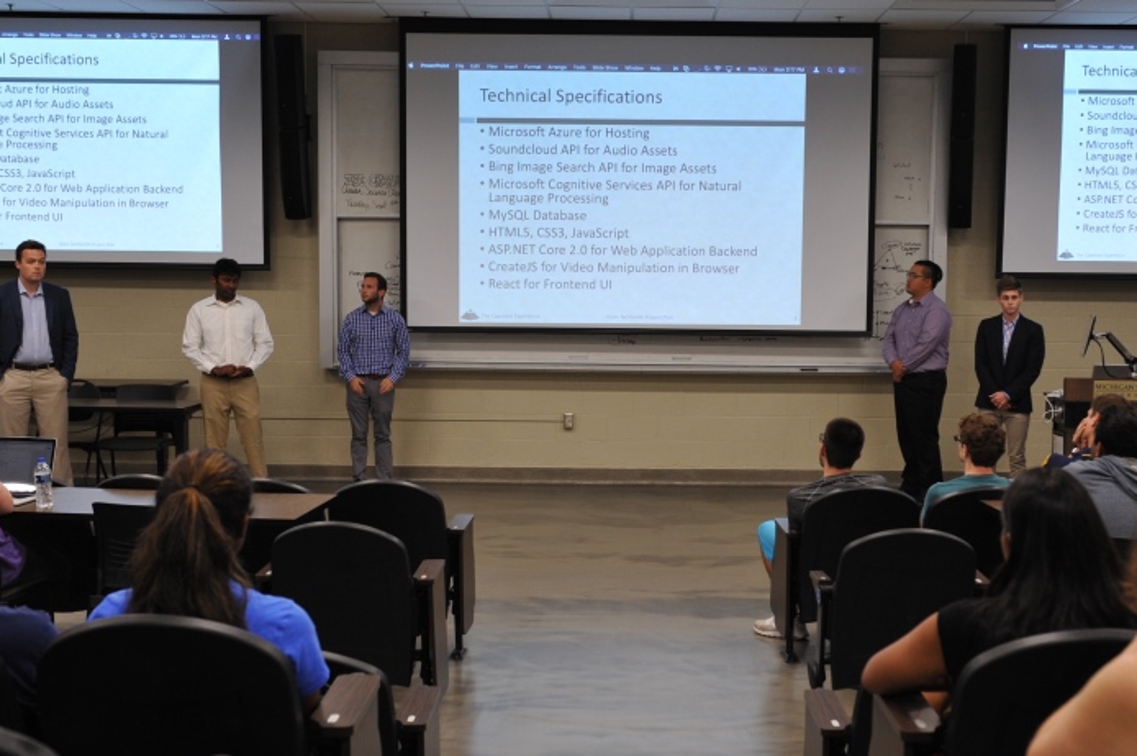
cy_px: 399
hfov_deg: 40.3
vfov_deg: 27.5
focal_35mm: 49
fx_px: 1546
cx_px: 626
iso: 1000
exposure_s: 1/80
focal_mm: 34
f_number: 4.5
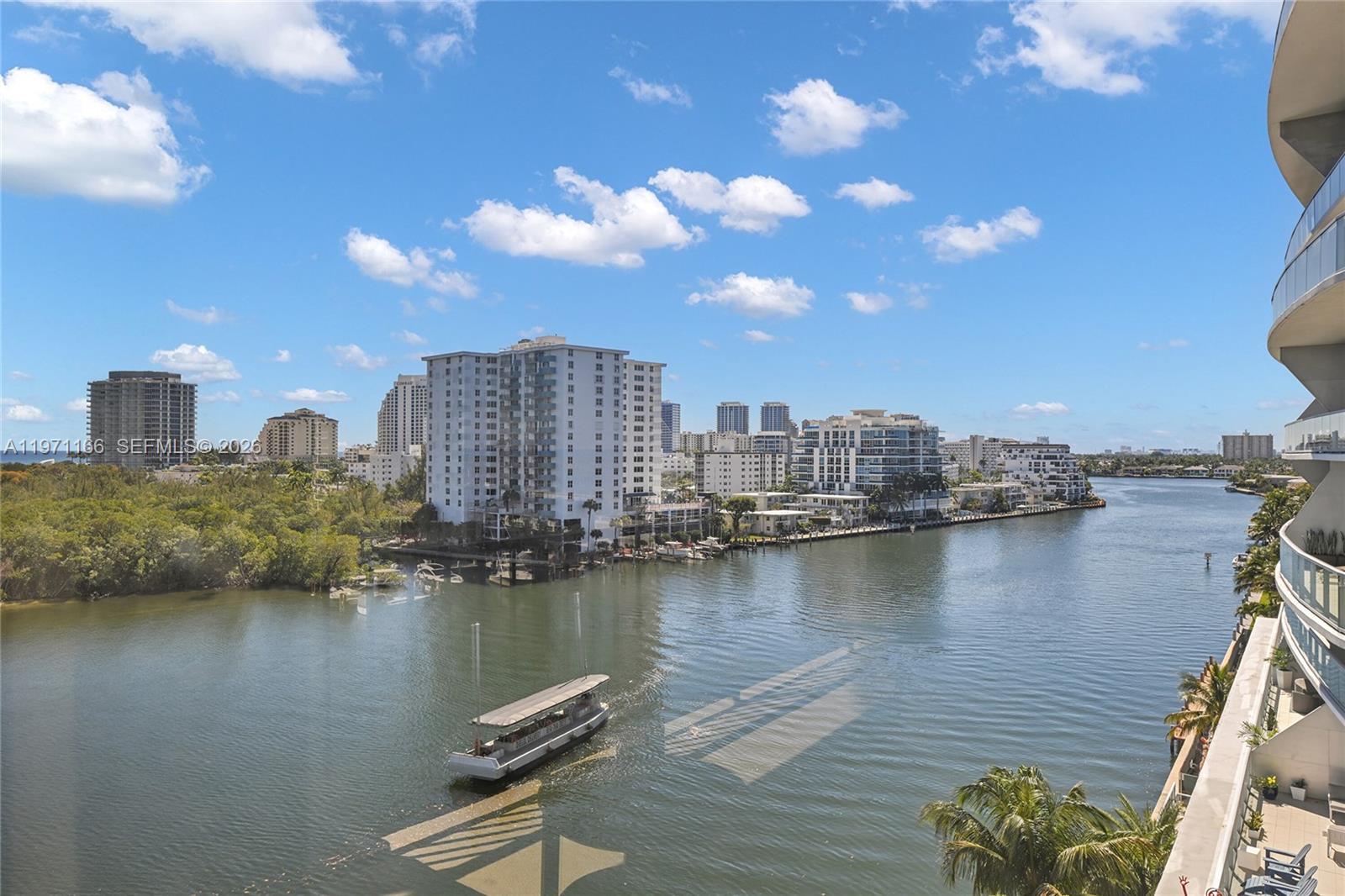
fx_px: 822
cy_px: 448
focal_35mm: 22
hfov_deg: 78.6
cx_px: 672
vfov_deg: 57.2
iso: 40
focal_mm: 22
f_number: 8
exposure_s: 1/30
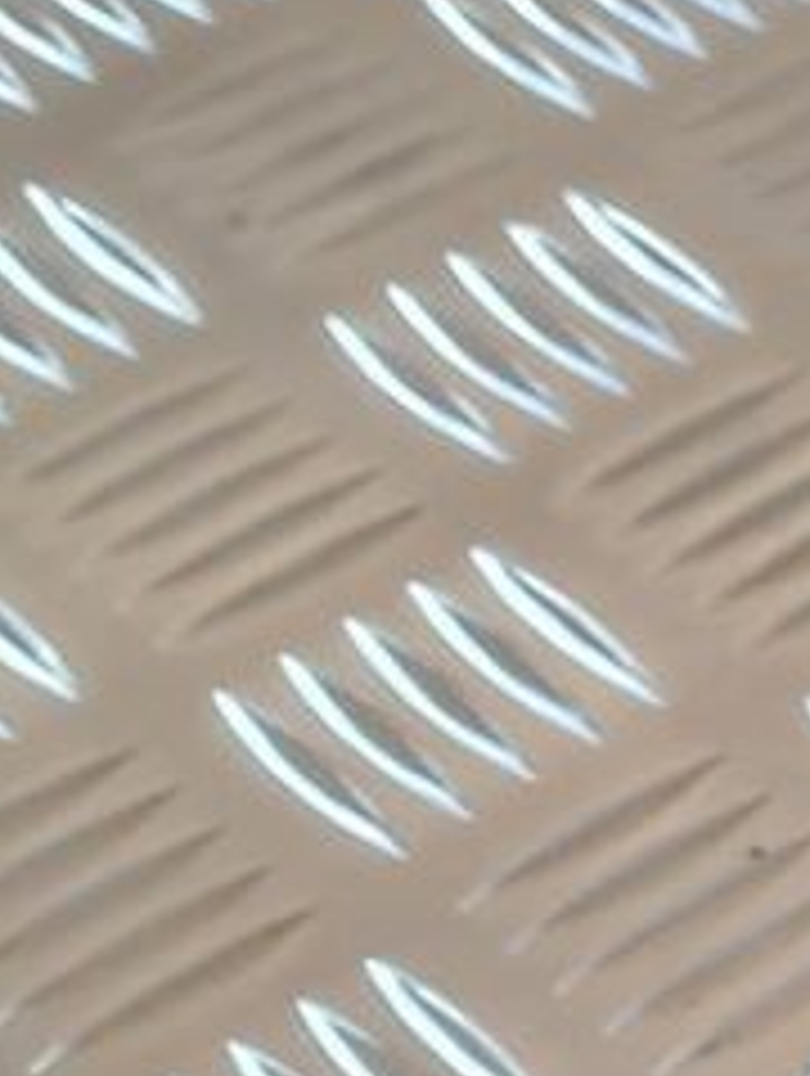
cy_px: 1373
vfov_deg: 12.6
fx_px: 4730
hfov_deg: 9.0
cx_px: 1778
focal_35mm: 152
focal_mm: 5.4
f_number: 1.8
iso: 250
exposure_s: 1/100
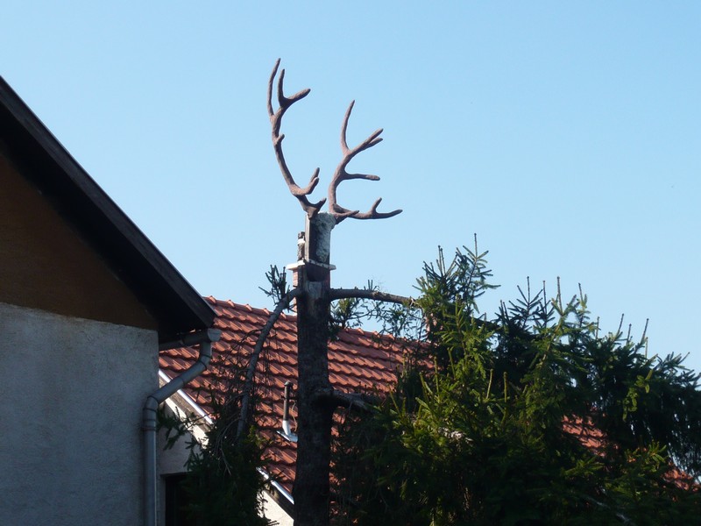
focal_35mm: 81
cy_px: 263
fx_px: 1640
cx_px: 350
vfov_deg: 18.2
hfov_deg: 24.1
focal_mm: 10.3
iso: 100
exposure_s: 1/400
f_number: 4.3
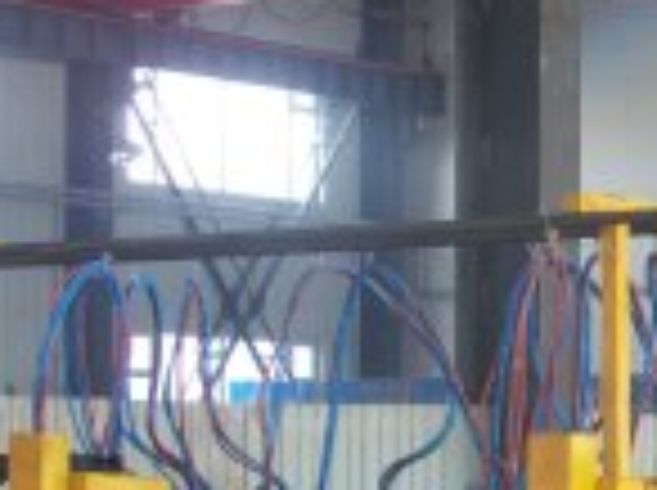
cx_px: 670
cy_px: 614
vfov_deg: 9.2
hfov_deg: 12.4
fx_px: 2994
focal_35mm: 158
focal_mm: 9.86
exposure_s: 1/30
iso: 100
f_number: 2.9
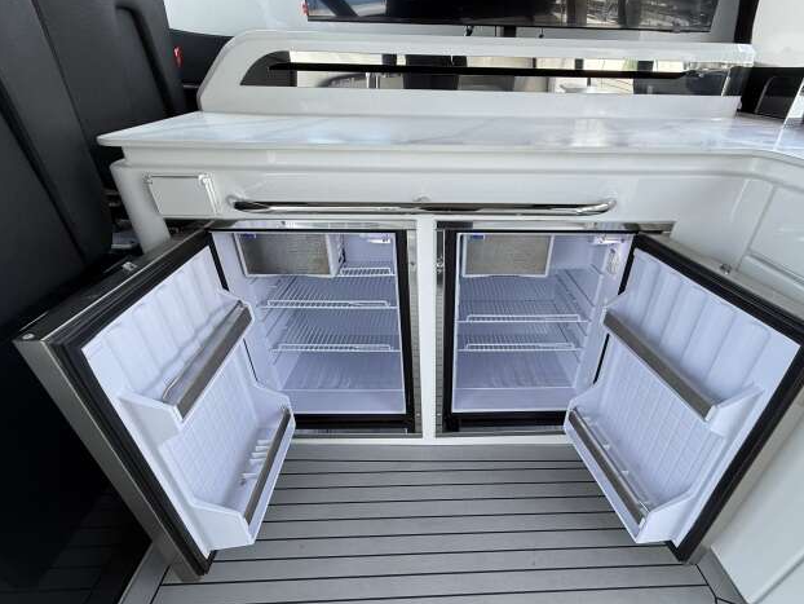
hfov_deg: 87.3
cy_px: 362
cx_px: 452
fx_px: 418
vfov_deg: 70.9
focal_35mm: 18
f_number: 2.2
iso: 80
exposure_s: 1/99
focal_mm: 2.22
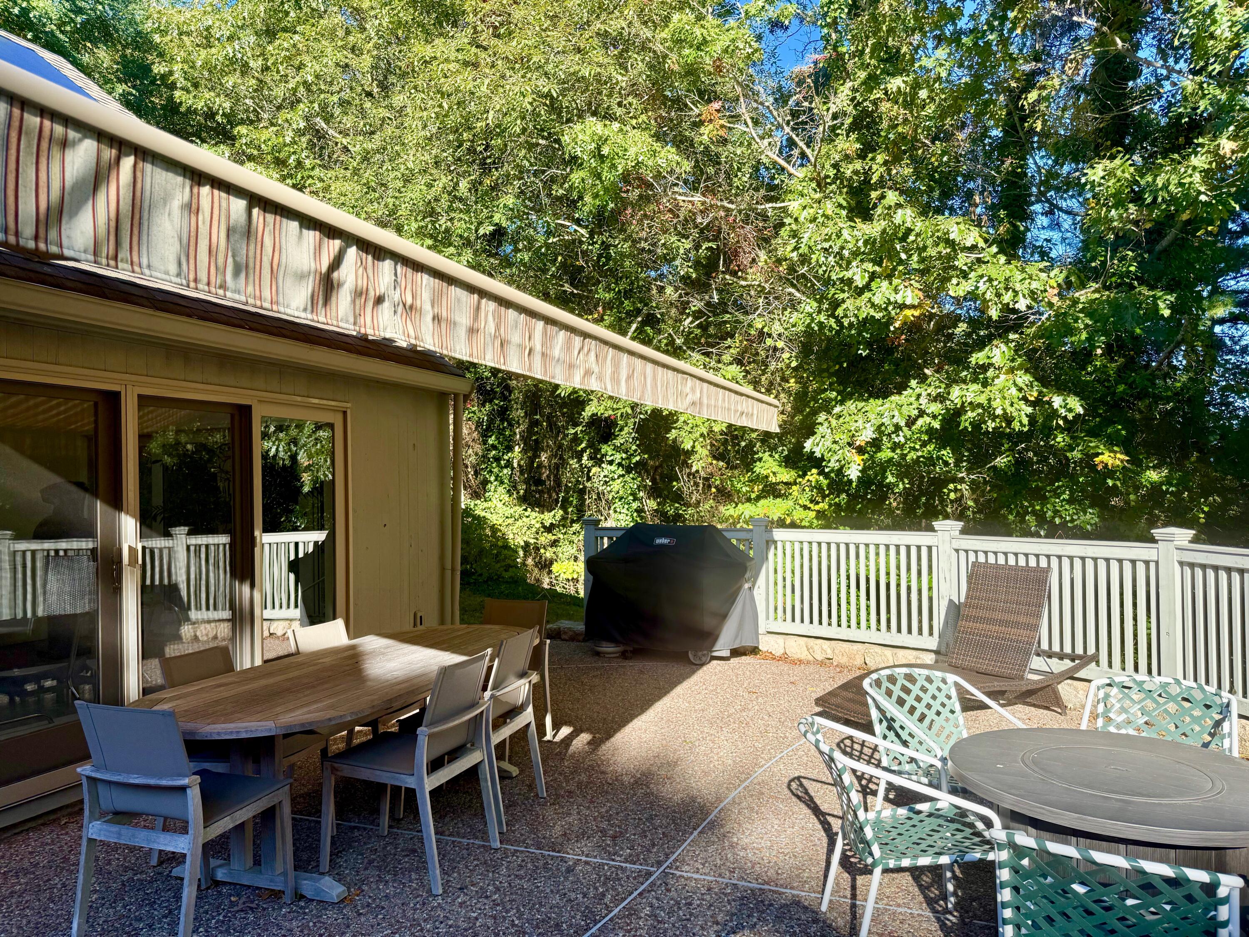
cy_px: 468
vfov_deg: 56.8
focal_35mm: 24
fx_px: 866
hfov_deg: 71.6
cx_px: 624
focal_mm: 6.76
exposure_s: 1/1250
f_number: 1.78
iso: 80
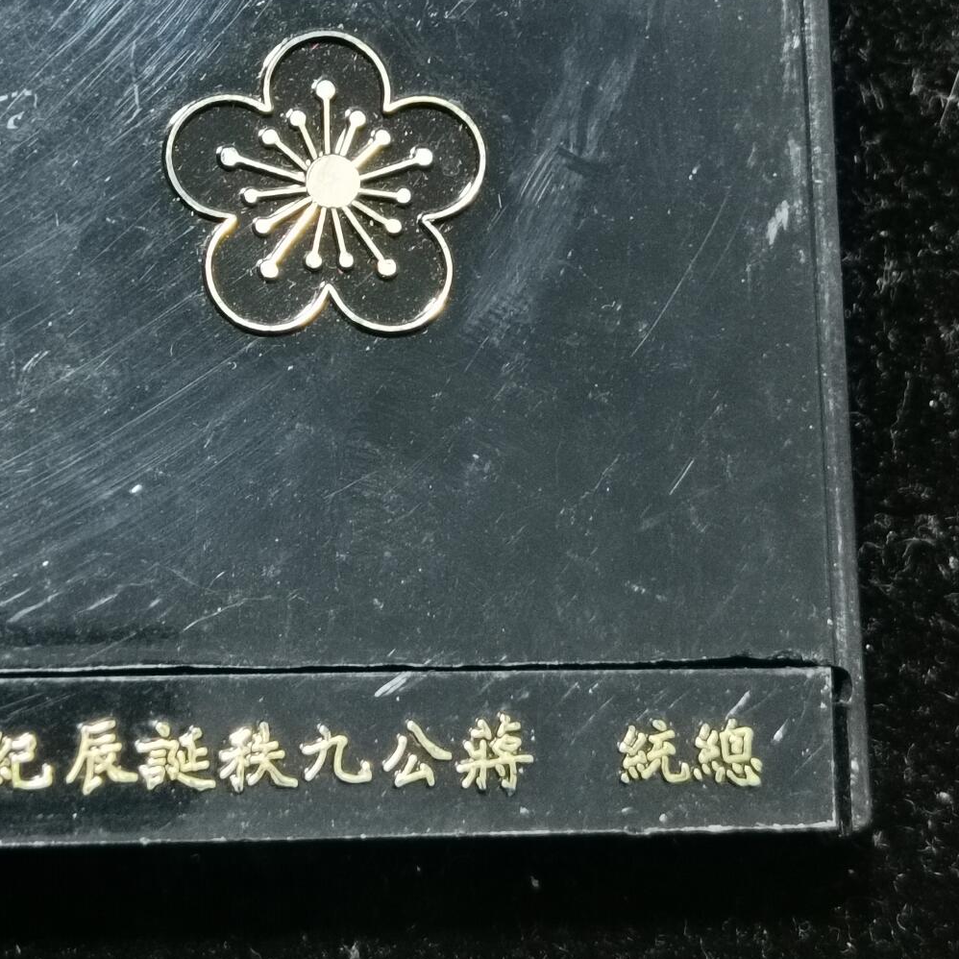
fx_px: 3197
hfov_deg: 17.0
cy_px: 191
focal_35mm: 102
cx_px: 339
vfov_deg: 16.9
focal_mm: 6.67
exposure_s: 1/50
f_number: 1.9
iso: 250
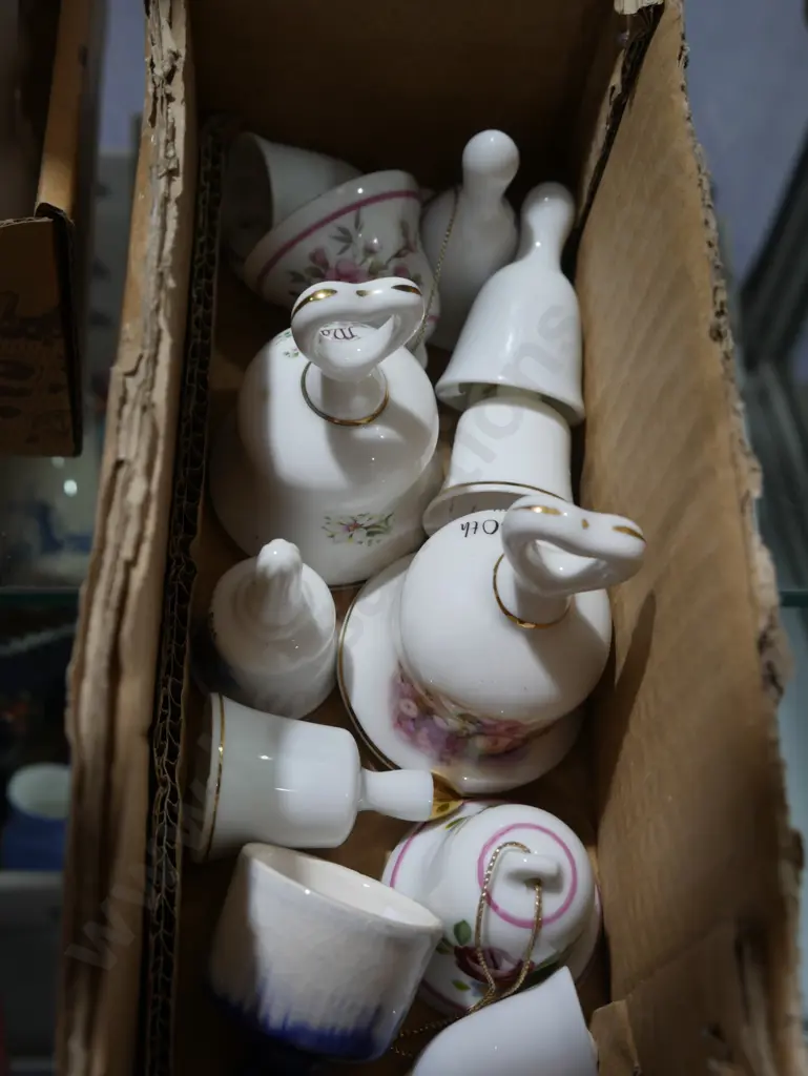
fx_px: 1493
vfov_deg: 39.6
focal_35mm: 48
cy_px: 538
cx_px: 404
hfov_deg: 30.3
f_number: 5.2
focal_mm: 24
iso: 400
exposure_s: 1/60
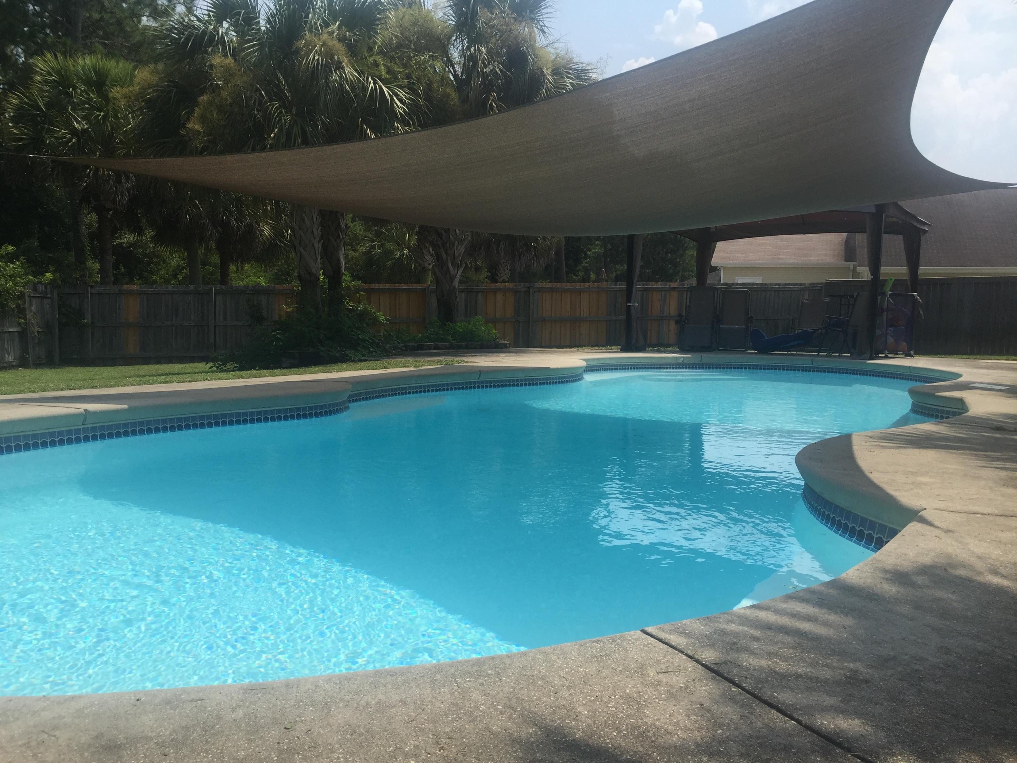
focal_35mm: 29
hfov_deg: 61.7
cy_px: 382
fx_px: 852
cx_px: 508
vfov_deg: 48.2
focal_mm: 4.15
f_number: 2.2
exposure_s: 1/2825
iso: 32
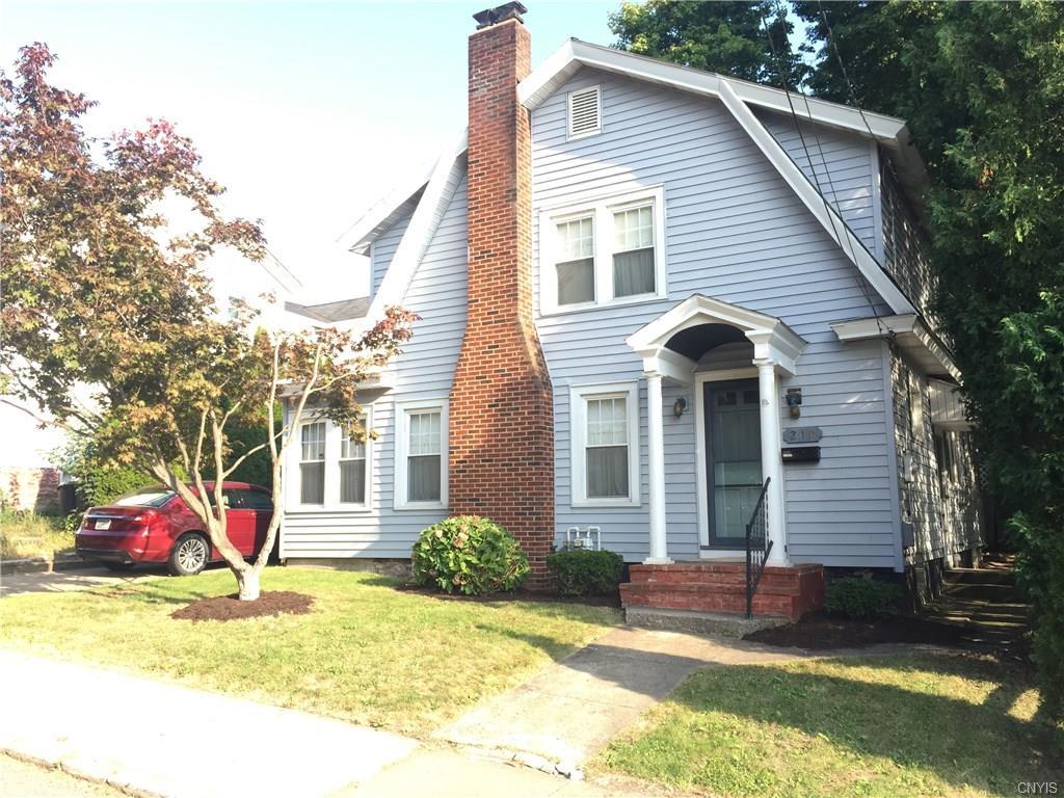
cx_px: 532
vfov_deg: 48.2
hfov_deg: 61.7
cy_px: 399
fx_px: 891
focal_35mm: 29
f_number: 2.2
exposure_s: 1/250
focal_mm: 4.15
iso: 32
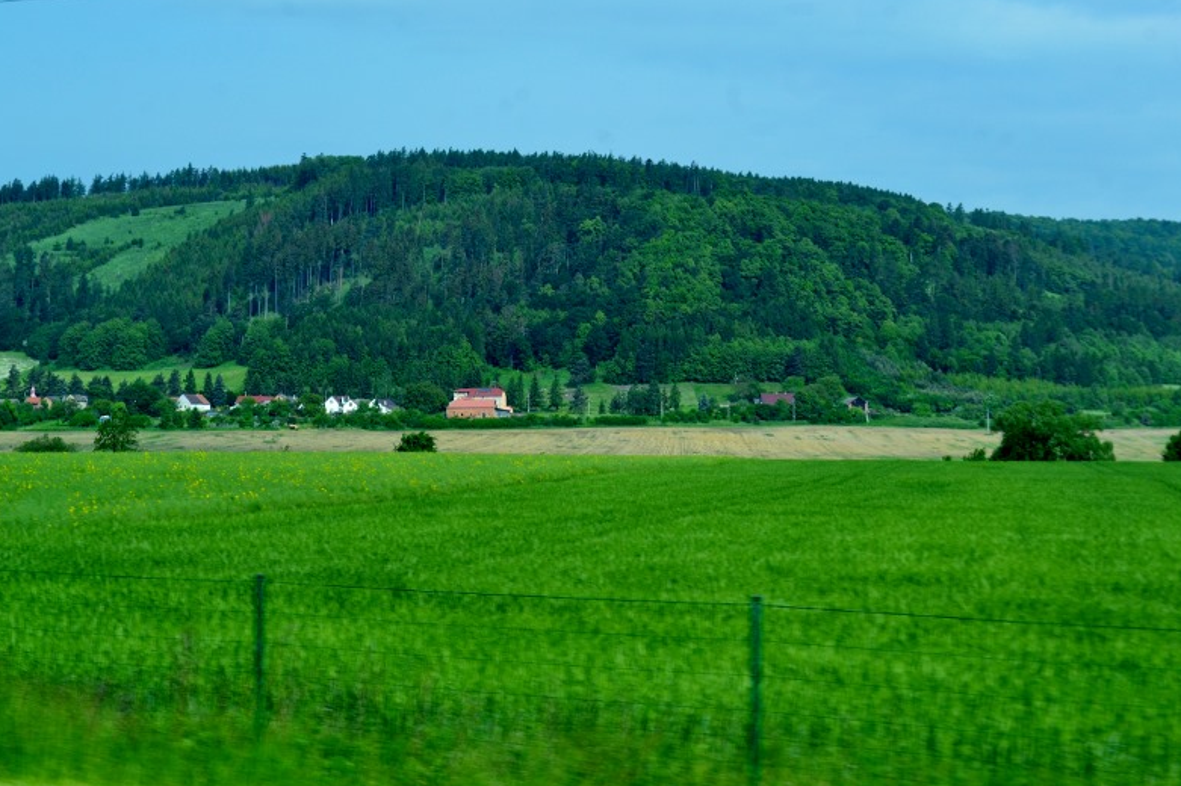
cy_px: 386
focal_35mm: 85
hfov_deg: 24.1
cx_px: 596
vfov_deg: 16.1
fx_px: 2771
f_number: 11
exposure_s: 1/400
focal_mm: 55
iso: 400
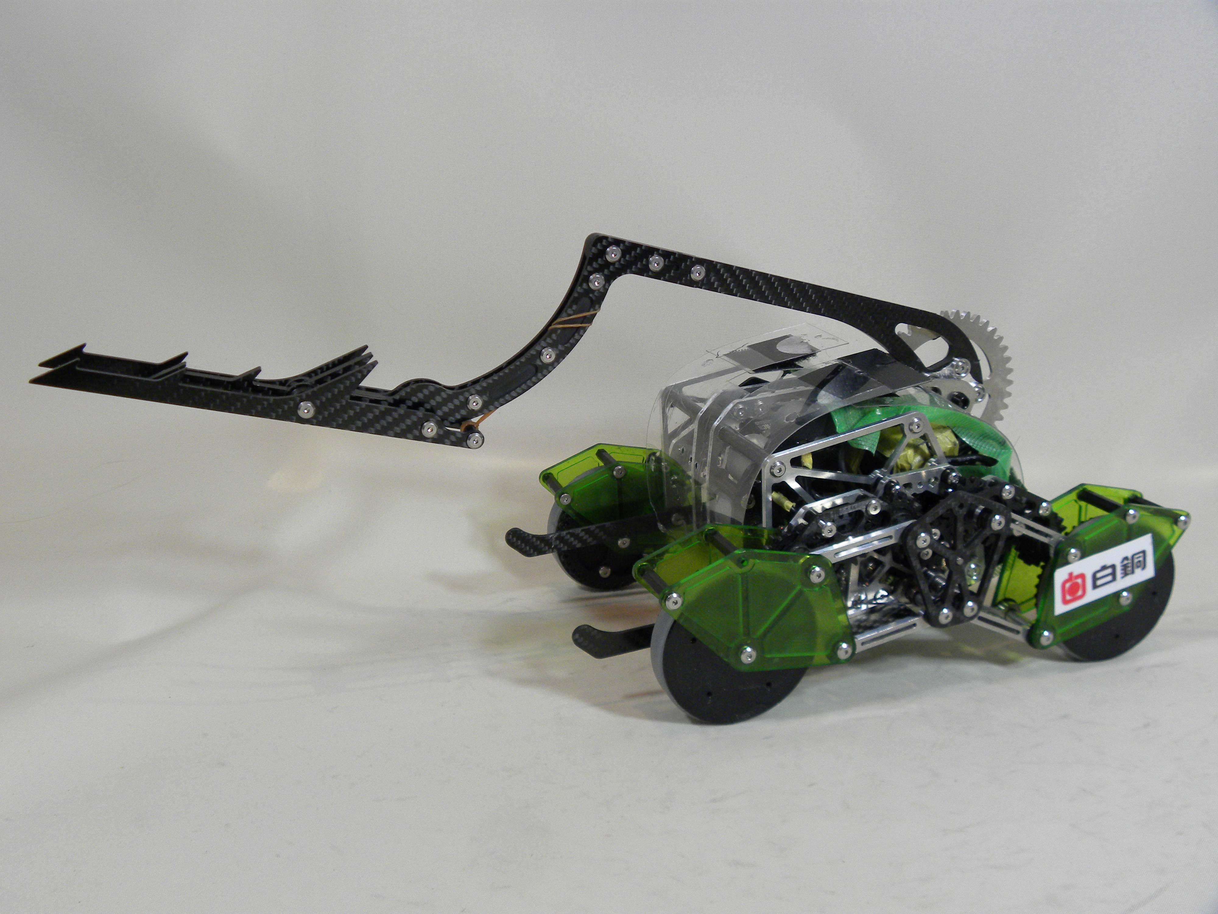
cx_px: 609
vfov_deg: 42.9
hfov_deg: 55.4
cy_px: 457
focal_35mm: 33
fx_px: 1161
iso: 163
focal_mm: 5.9
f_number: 2.8
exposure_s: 1/60.7
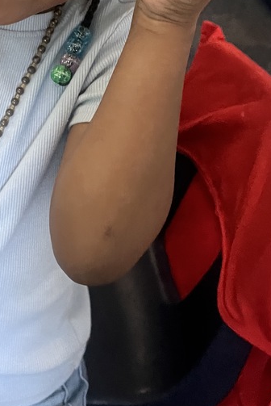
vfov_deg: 34.1
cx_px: -4
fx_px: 620
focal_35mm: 55
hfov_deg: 23.5
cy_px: 36
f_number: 1.5
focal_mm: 5.7
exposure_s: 1/30
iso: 1000
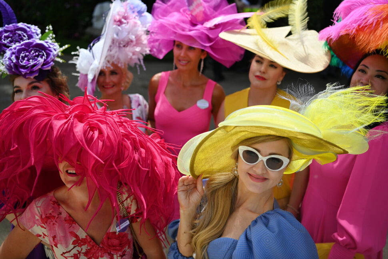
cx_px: 194
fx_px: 474
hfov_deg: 44.5
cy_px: 130
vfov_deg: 30.5
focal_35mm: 44
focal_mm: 44
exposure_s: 1/5000
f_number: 2.8
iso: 320
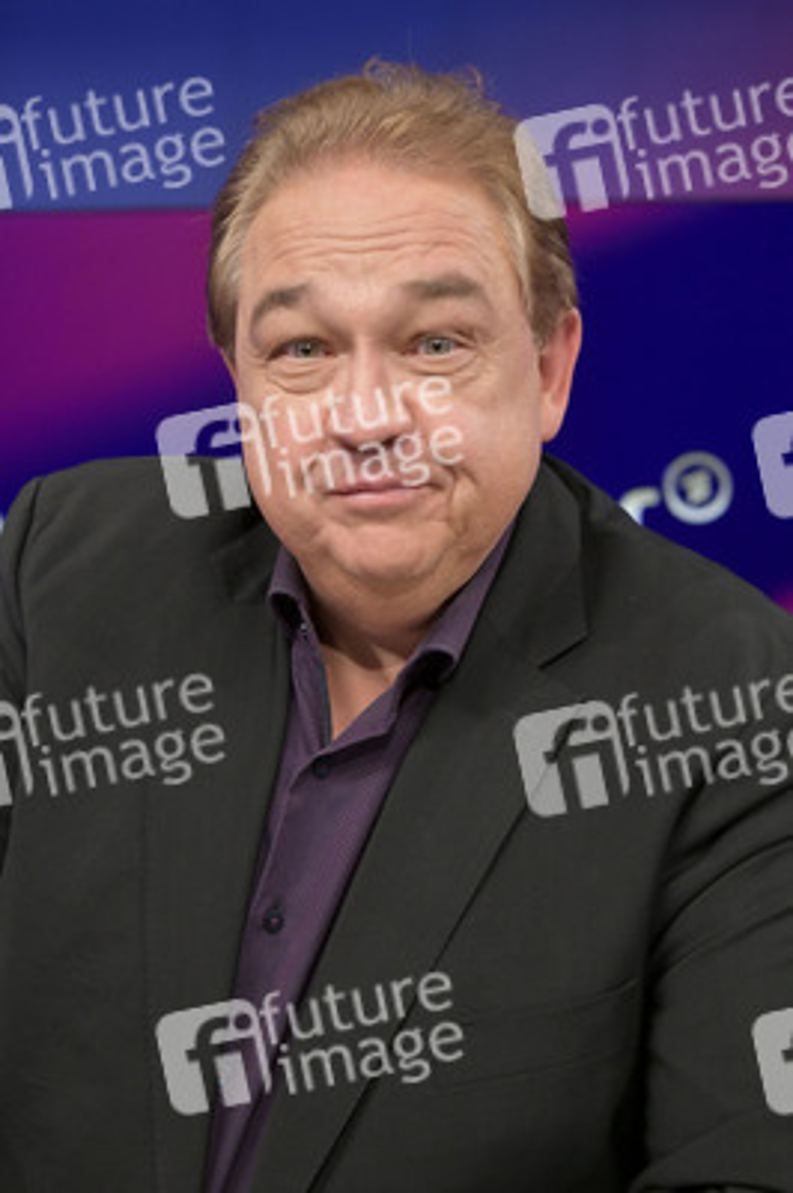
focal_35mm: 62
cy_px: 596
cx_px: 396
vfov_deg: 32.4
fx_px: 2052
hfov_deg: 21.9
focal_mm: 62
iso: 2000
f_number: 5.6
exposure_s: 1/200
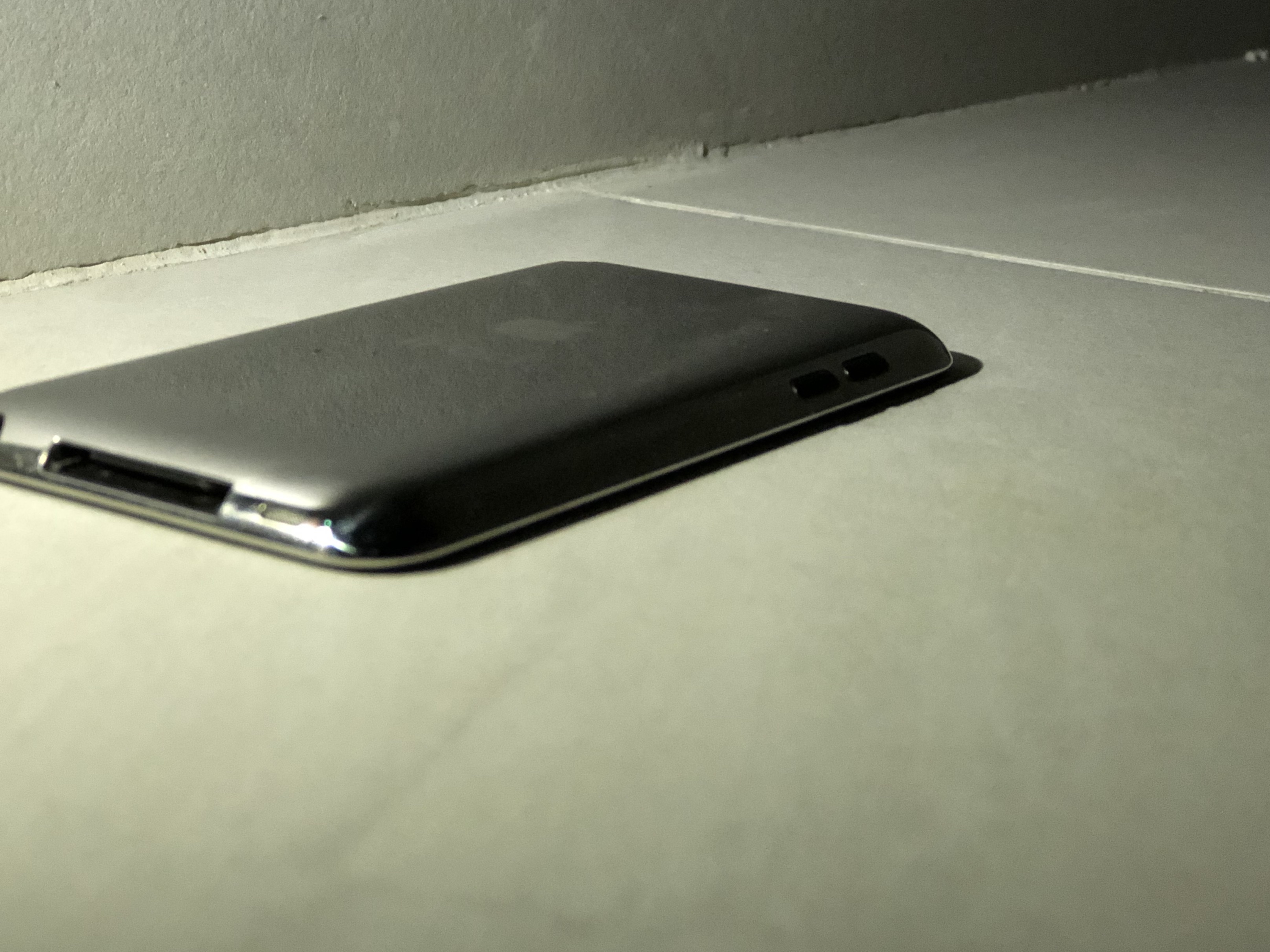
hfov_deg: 27.3
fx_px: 2605
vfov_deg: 20.7
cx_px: 490
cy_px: 412
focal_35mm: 71
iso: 500
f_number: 2.8
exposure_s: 1/33
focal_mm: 6.6
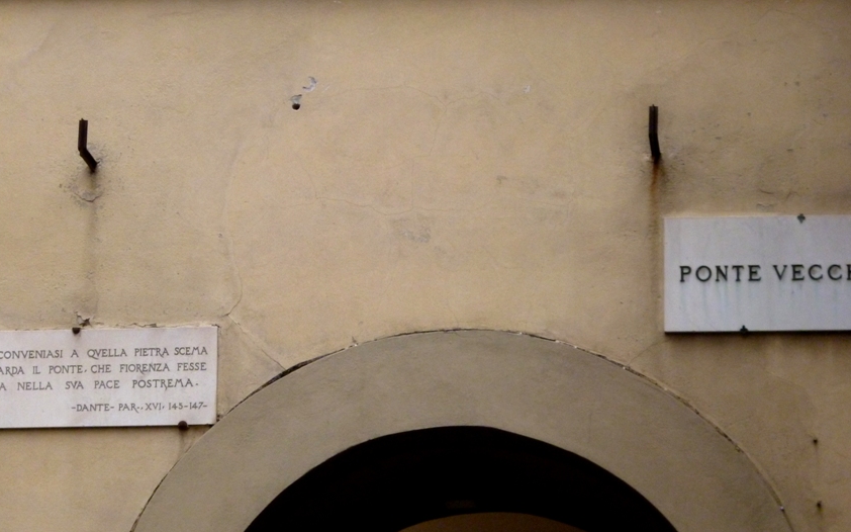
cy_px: 276
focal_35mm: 134
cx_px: 418
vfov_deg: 9.8
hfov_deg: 15.6
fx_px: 3107
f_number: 6.5
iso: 400
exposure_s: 1/100
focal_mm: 20
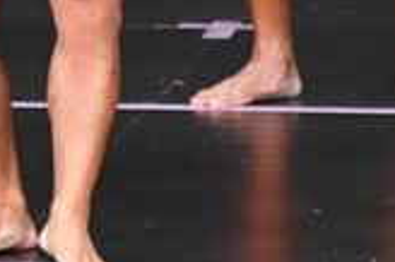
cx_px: -59
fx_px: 17834
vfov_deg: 0.8
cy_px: -190
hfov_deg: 1.3
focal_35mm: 1627
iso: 4000
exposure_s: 1/400
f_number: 5.6
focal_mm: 230
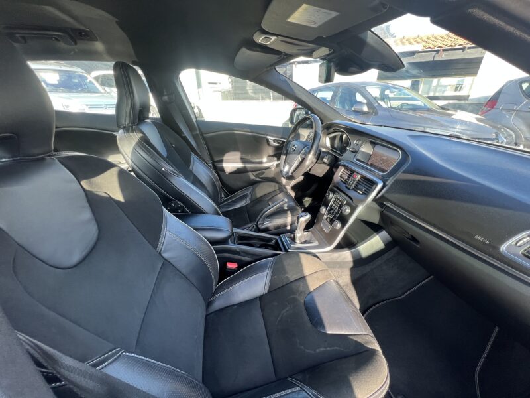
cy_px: 199
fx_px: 199
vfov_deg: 89.9
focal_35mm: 13
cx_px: 265
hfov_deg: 106.2
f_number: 1.8
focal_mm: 1.57
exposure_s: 1/99
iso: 64
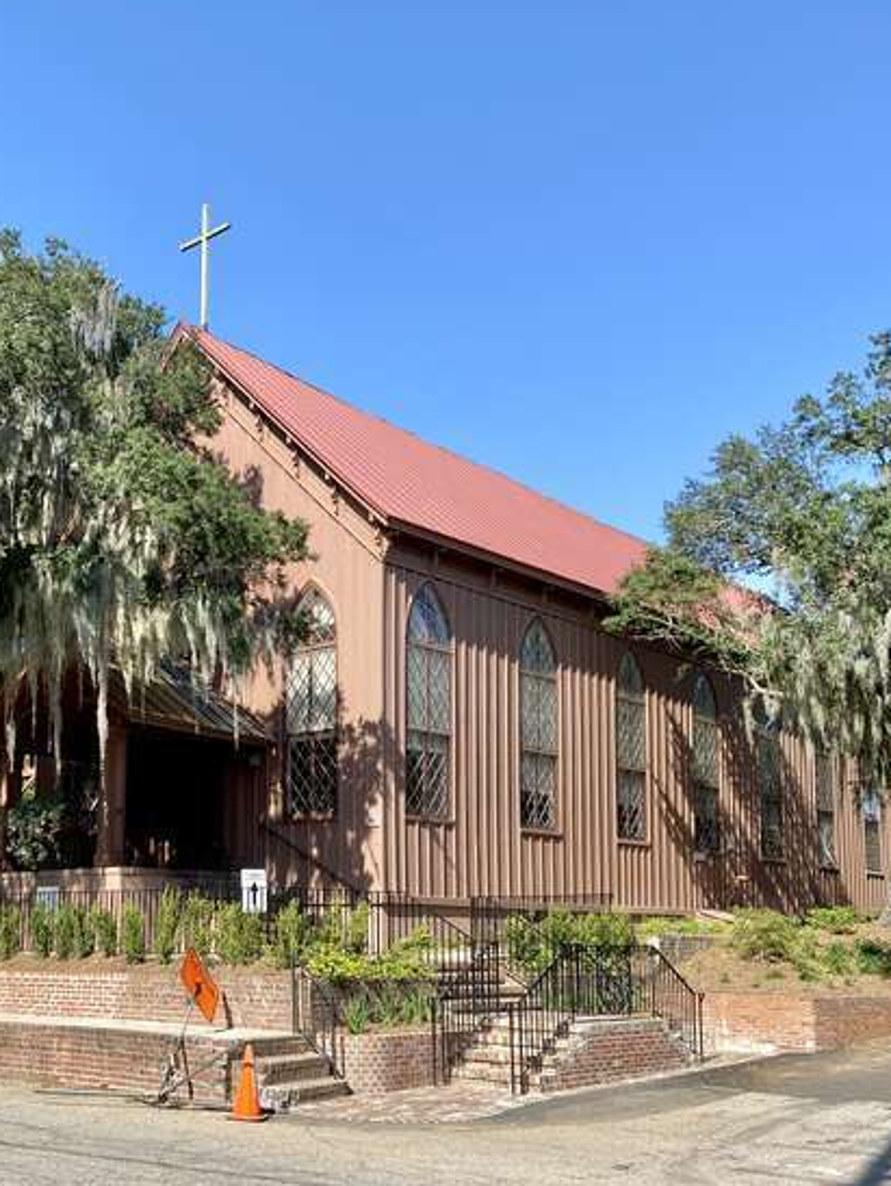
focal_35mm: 38
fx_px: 1303
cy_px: 776
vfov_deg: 48.2
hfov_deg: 37.1
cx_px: 256
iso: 32
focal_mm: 4.25
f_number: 1.8
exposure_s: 1/1653
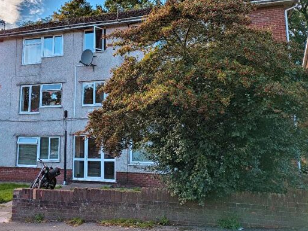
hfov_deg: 53.2
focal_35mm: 34
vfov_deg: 41.5
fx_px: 303
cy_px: 86
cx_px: 110
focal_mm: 5.43
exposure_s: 1/2959
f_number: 1.89
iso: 29
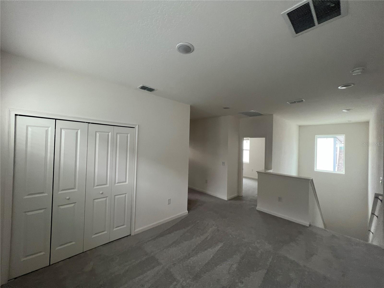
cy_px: 144
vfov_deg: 89.9
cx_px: 192
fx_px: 144
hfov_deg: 106.2
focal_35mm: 13
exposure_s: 1/70
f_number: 1.8
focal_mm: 1.57
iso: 250
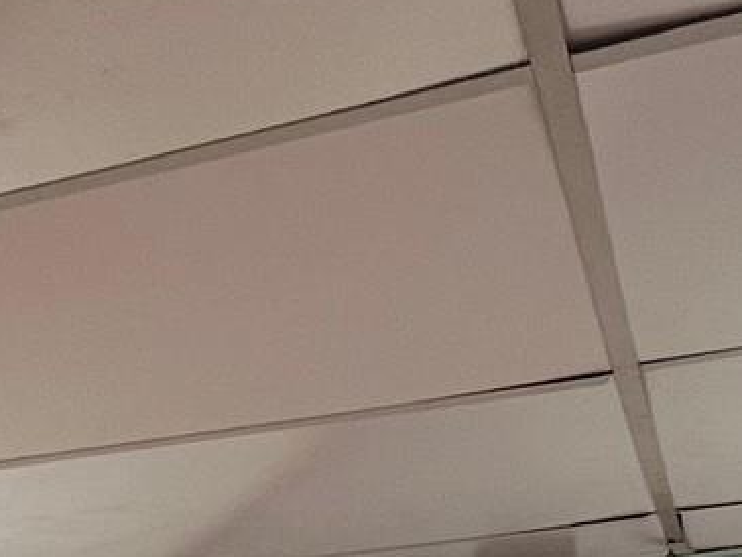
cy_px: 884
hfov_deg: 25.1
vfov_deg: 17.7
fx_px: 1565
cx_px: -43
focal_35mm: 73
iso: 125
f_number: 1.8
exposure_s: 1/60
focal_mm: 1.57
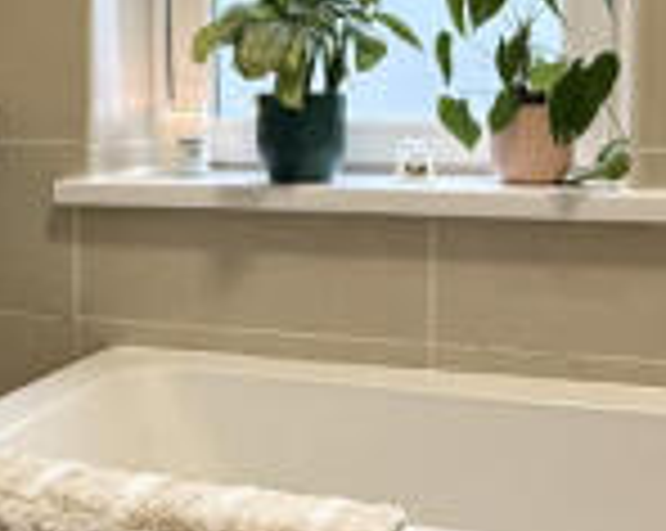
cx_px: 223
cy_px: 146
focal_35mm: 54
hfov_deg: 34.5
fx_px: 1063
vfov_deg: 27.7
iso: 320
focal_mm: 2.22
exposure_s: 1/100
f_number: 2.2
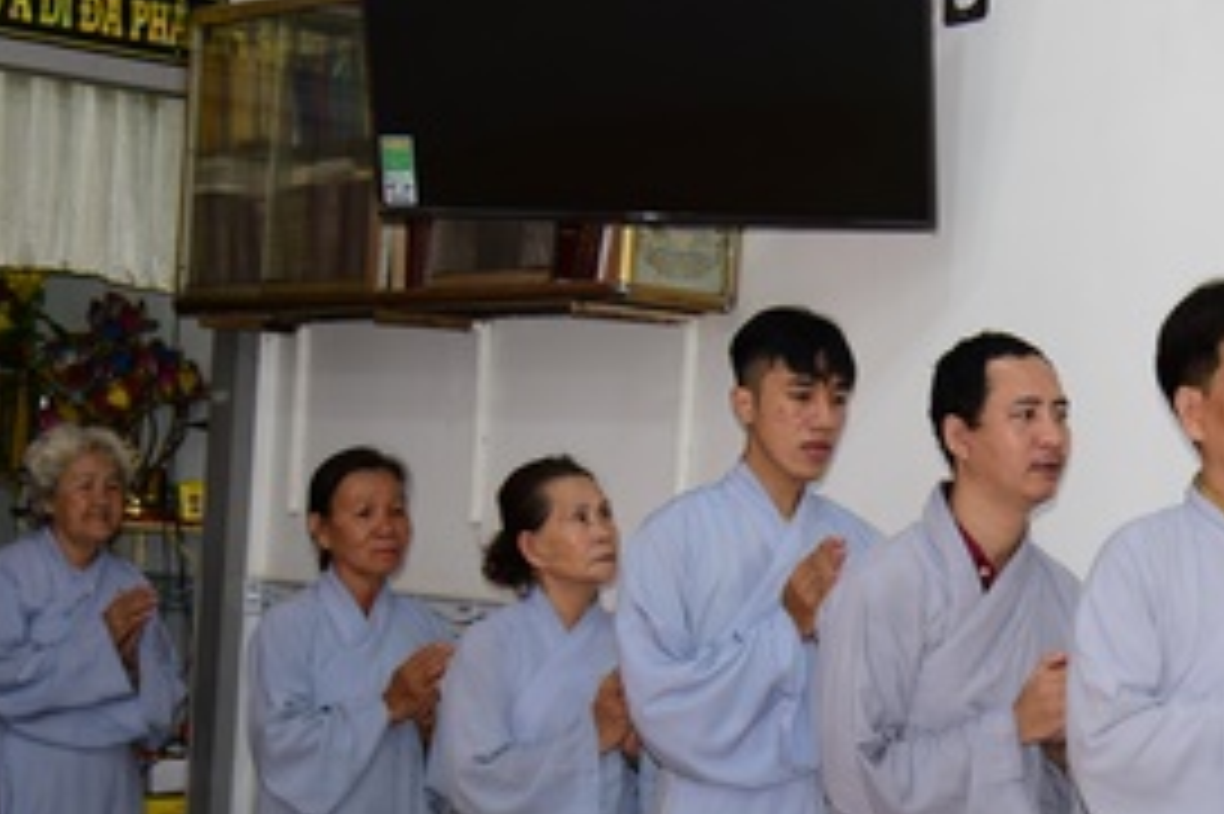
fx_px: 3738
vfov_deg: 12.2
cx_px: 1296
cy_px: 944
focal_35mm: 110
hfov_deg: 18.0
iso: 320
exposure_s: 1/60
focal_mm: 46
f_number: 4
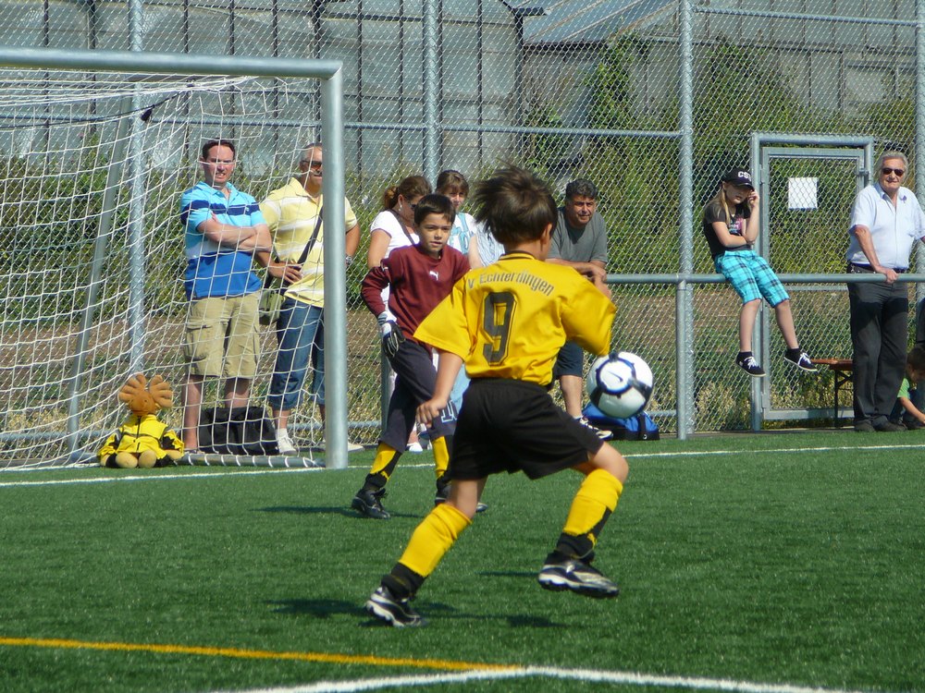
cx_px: 462
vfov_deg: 8.4
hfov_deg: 11.2
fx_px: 4730
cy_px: 346
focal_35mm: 177
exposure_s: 1/1000
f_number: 4
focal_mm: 26.3
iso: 80
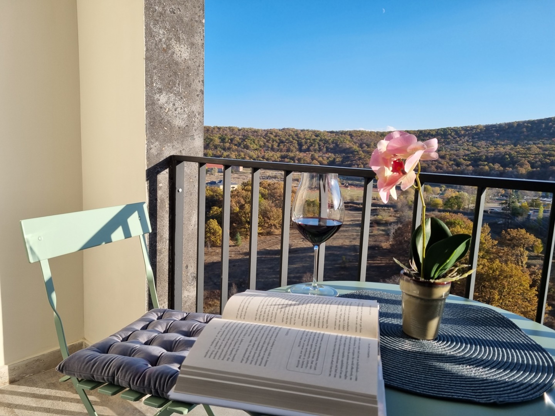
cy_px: 208
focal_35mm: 26
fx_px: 417
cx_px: 278
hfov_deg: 67.3
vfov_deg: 53.1
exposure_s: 1/1668
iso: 50
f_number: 1.8
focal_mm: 5.4
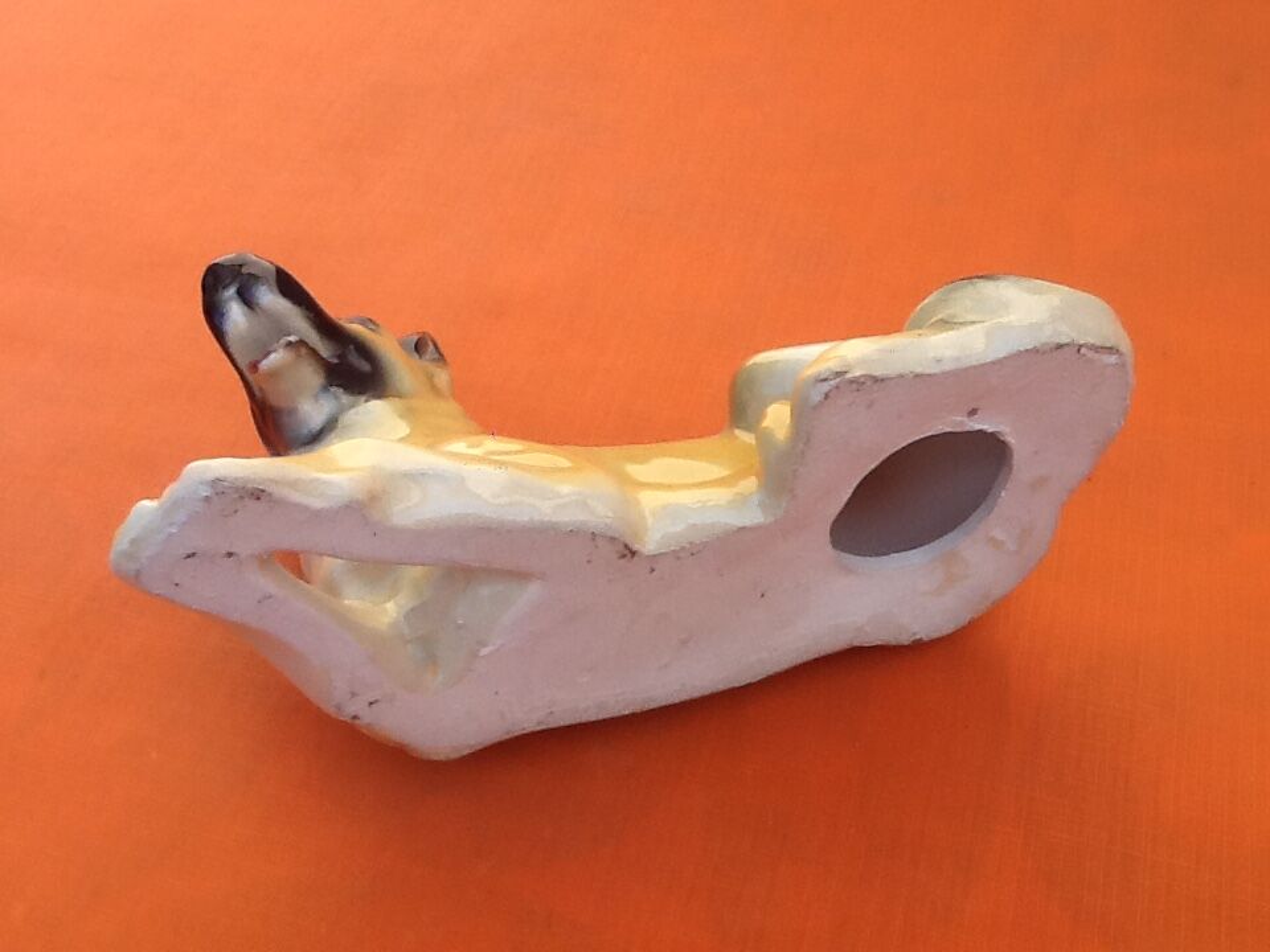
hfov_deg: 42.9
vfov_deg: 32.9
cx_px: 635
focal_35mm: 44
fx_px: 1614
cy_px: 476
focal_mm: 2.03
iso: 40
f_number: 2.4
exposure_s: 1/622
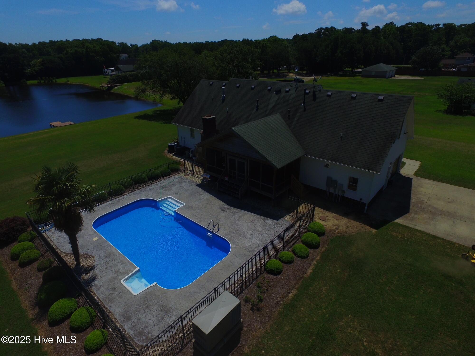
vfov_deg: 66.0
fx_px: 274
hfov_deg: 81.7
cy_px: 178
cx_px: 238
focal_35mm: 20
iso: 100
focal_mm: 3.61
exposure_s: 1/4098
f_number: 2.8
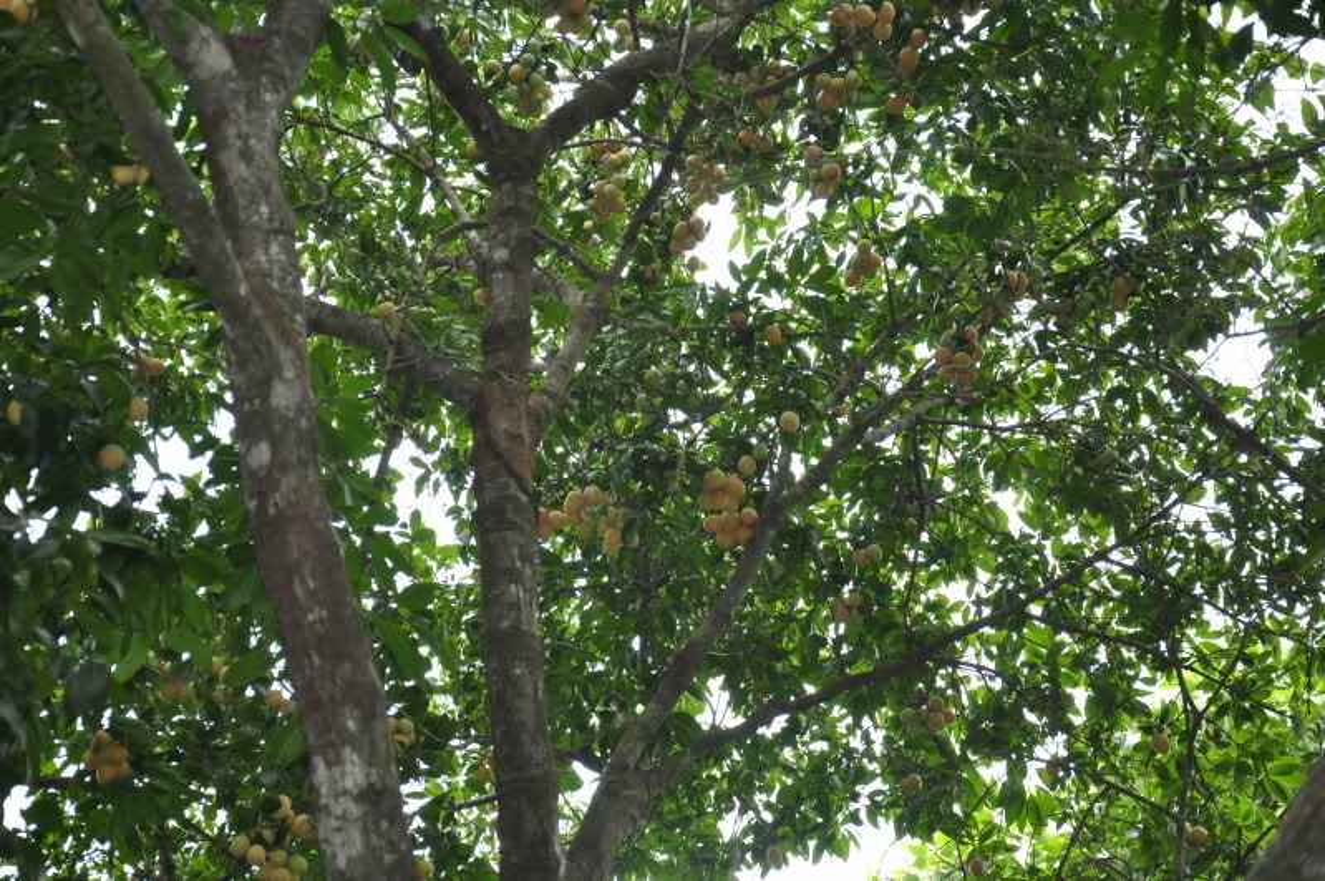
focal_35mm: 112
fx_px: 4136
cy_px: 440
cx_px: 662
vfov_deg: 12.2
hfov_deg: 18.2
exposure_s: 1/80
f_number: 5.3
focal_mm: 75
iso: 200
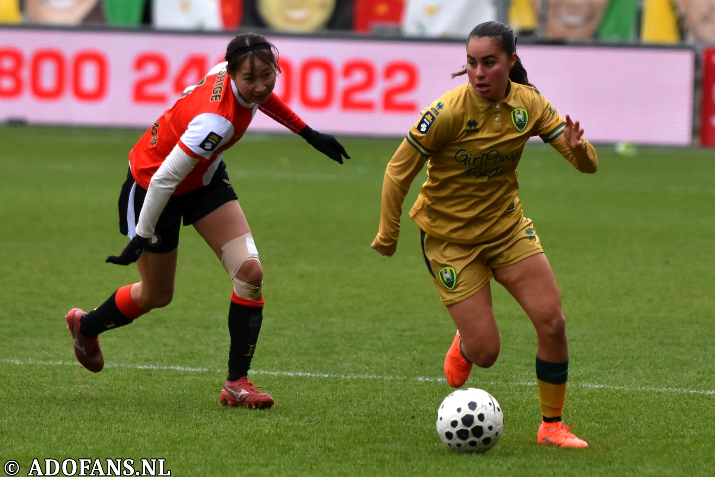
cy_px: 238
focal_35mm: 285
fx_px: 5660
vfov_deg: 4.8
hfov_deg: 7.2
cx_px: 358
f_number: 3.2
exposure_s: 1/1000
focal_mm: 190
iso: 450
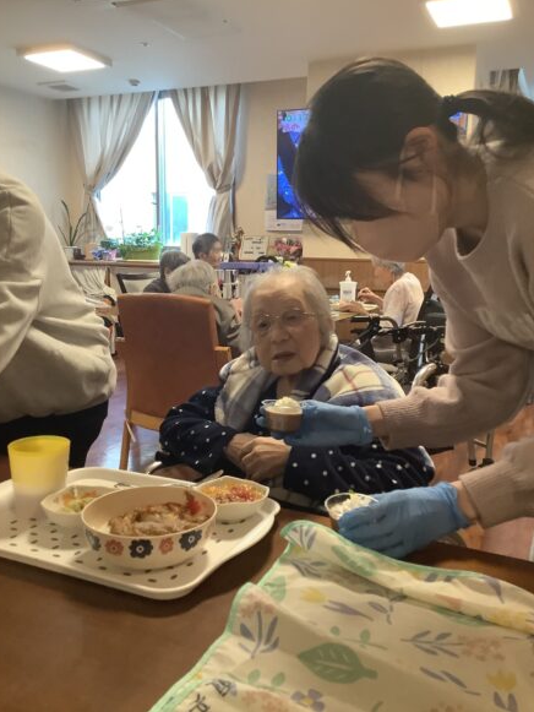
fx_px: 658
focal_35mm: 32
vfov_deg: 56.8
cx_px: 262
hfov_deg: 44.2
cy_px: 346
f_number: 2.4
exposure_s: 1/60
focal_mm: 3.3
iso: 320
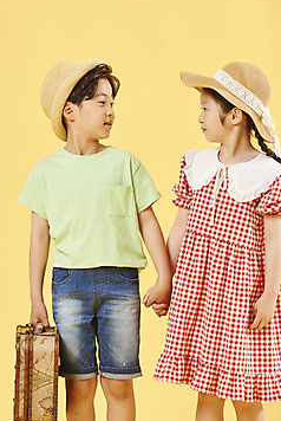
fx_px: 1706
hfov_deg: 9.4
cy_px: 209
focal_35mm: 146
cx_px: 128
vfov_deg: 14.0
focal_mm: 130
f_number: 8
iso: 125
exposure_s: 1/125
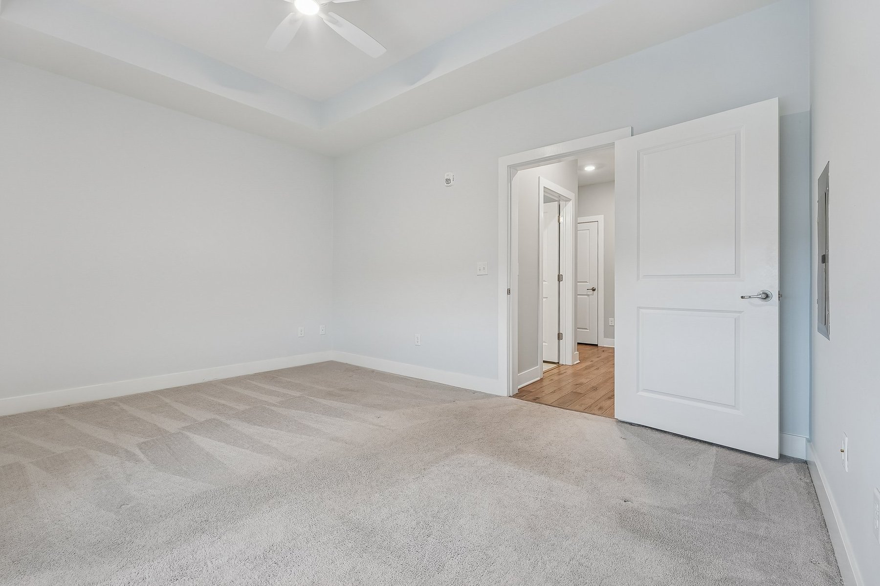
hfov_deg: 98.2
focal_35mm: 16
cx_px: 440
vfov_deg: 75.1
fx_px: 381
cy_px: 293
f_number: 7.1
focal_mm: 15.6
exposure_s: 1/3.33
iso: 100
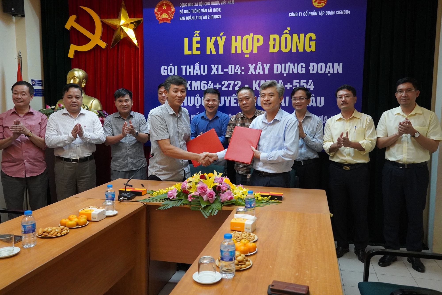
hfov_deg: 61.9
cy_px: 148
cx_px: 221
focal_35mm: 30
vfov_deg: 43.6
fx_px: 368
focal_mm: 20
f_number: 4
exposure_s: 1/160
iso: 3200
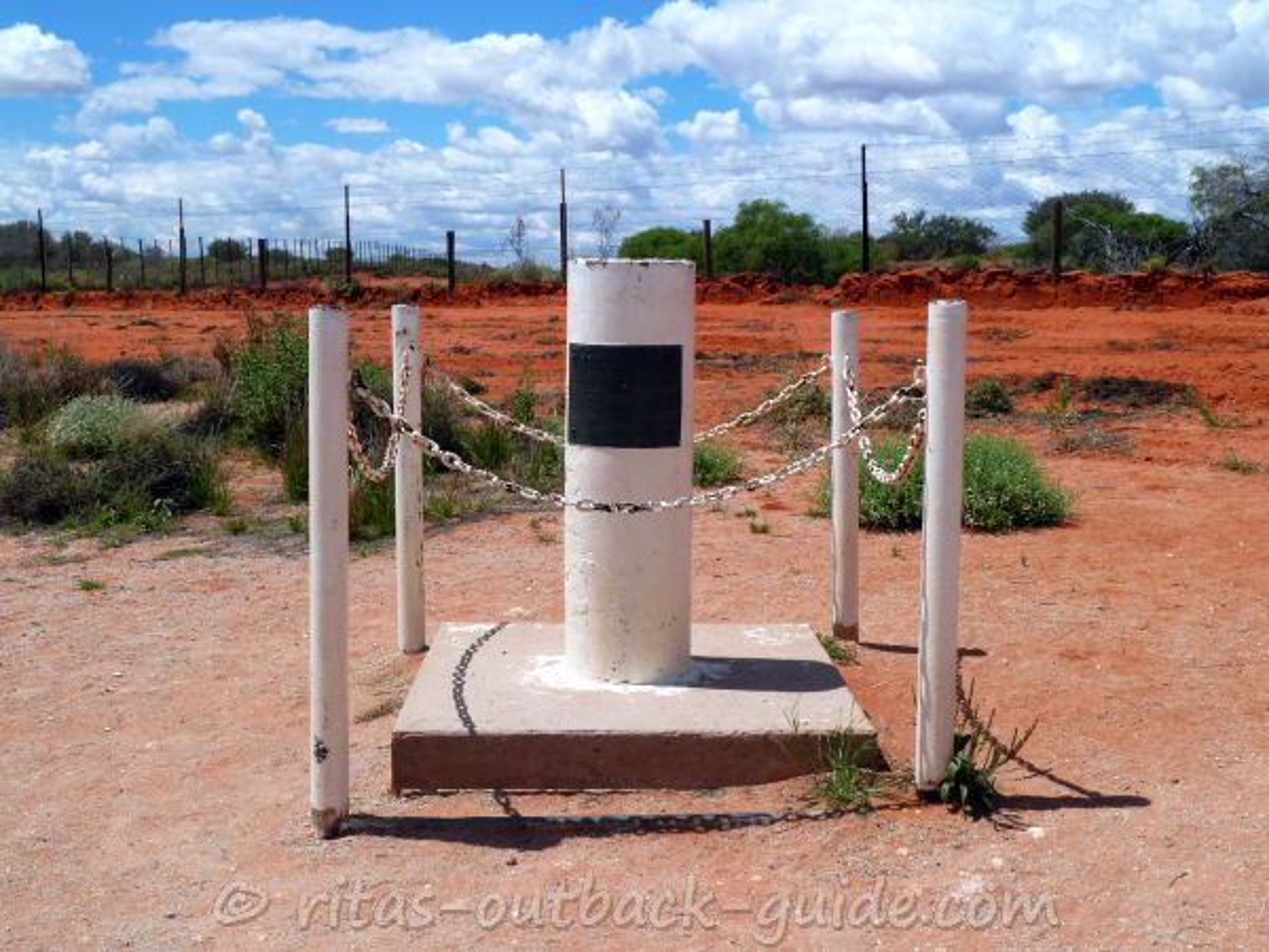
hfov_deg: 46.8
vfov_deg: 36.0
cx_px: 634
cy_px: 476
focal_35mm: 40
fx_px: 1466
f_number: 5.6
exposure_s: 1/640
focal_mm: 6.5
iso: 80
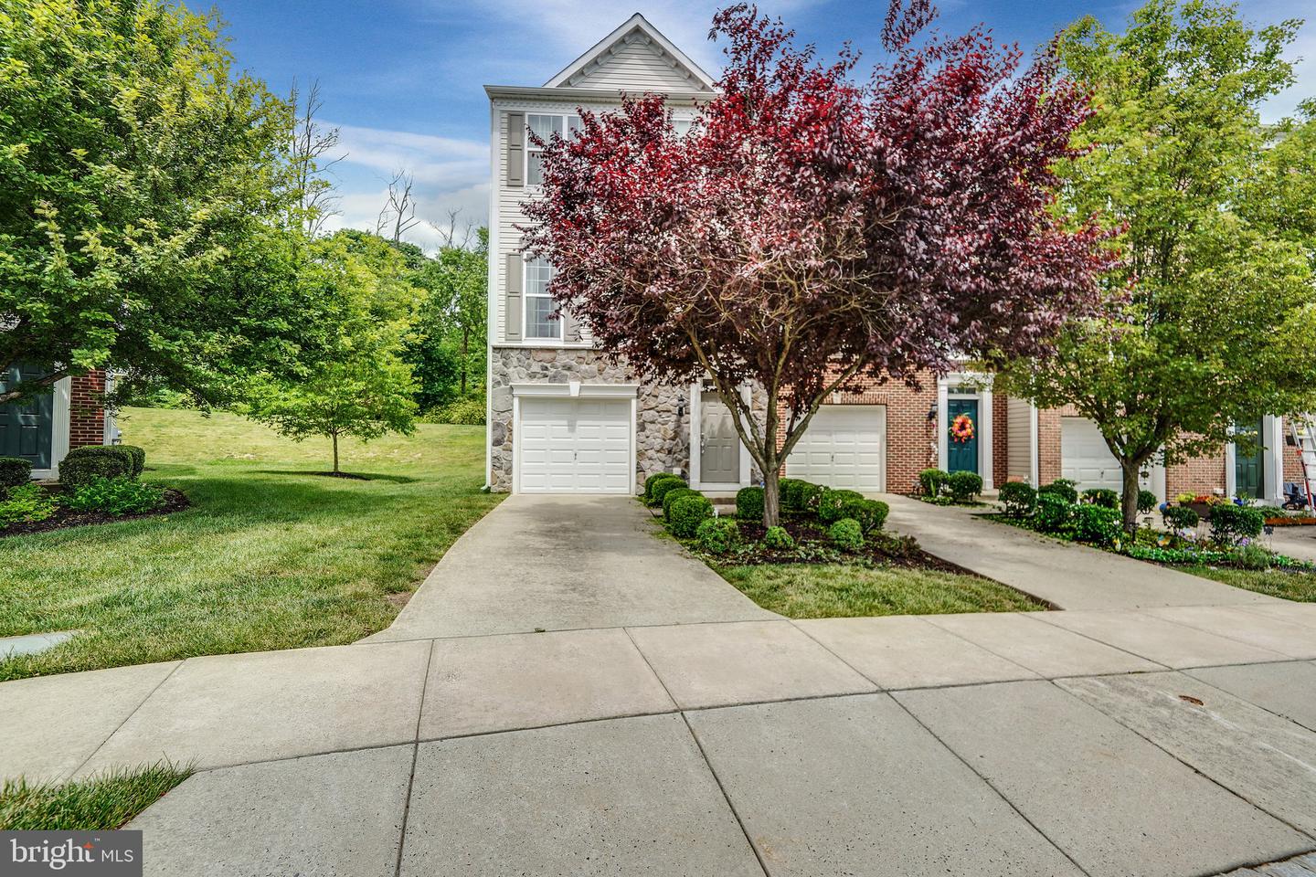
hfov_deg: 100.4
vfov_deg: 77.3
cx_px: 658
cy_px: 438
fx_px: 548
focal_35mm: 15
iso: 100
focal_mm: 15
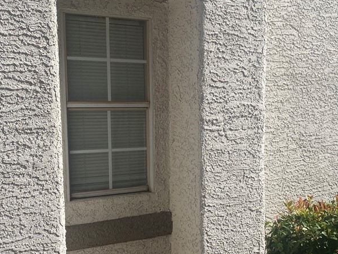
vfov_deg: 32.1
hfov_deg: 41.9
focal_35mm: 45
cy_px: 149
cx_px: 199
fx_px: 439
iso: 32
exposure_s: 1/4444
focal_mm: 4.25
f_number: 1.8
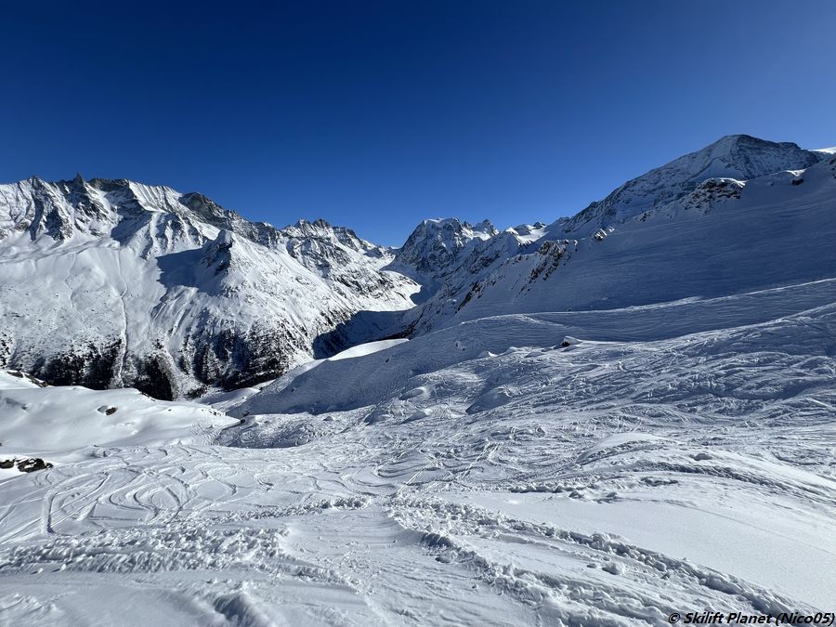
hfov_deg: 106.2
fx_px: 314
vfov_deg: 89.9
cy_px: 314
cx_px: 418
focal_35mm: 13
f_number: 1.8
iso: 32
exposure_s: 1/4785
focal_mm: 1.57
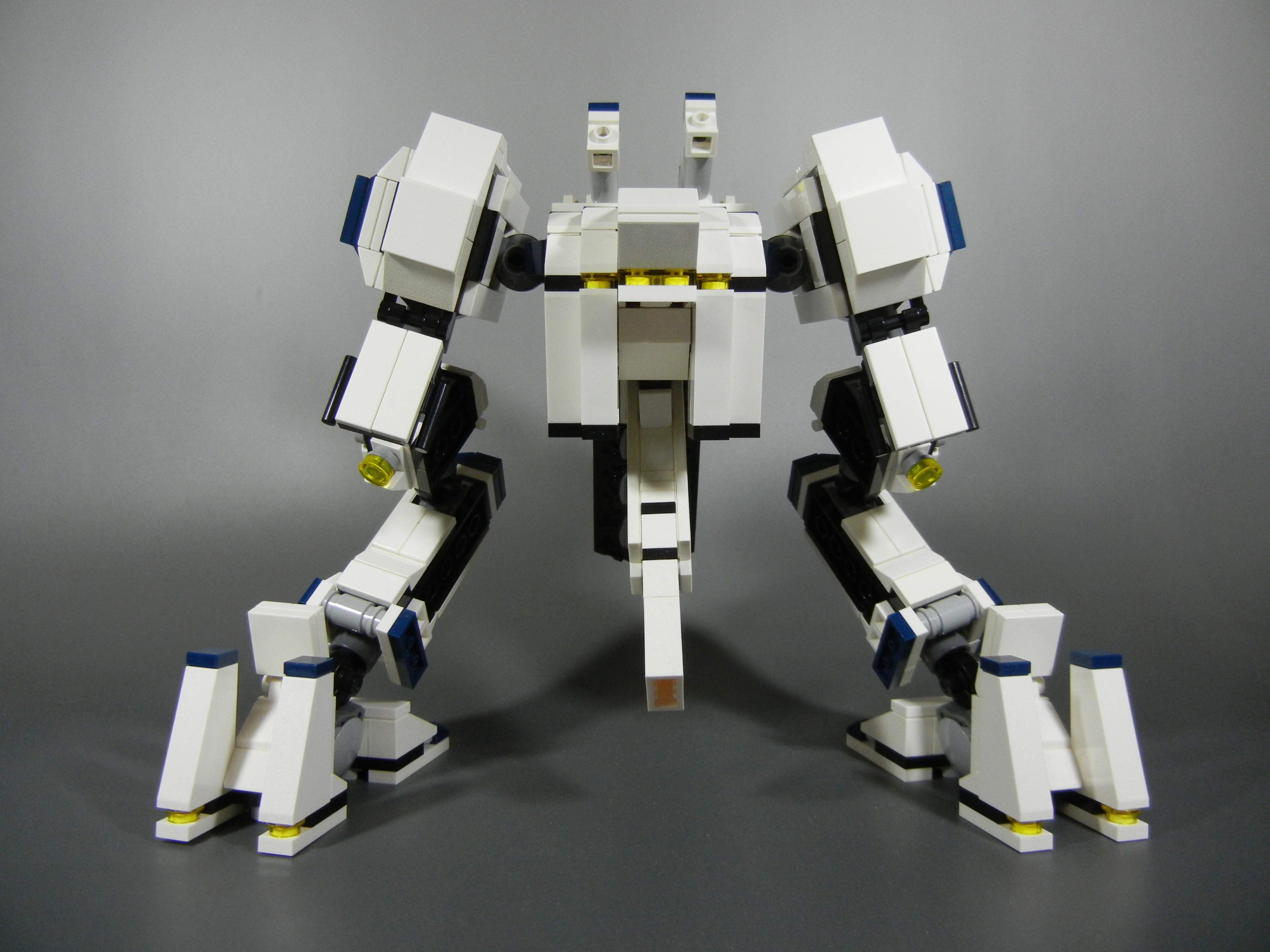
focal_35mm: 30
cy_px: 476
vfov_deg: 46.8
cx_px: 635
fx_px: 1101
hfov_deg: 60.0
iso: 400
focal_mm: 5.4
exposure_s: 1/86
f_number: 3.5
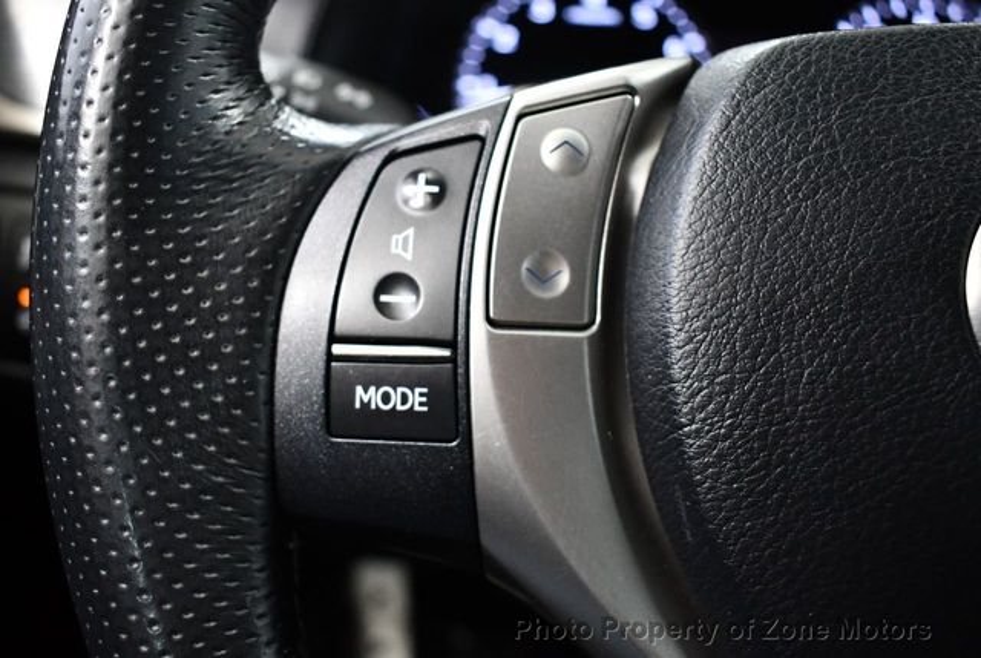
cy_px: 329
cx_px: 490
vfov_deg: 37.0
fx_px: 983
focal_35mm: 36
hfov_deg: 53.1
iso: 3200
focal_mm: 18
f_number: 3.5
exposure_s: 1/80
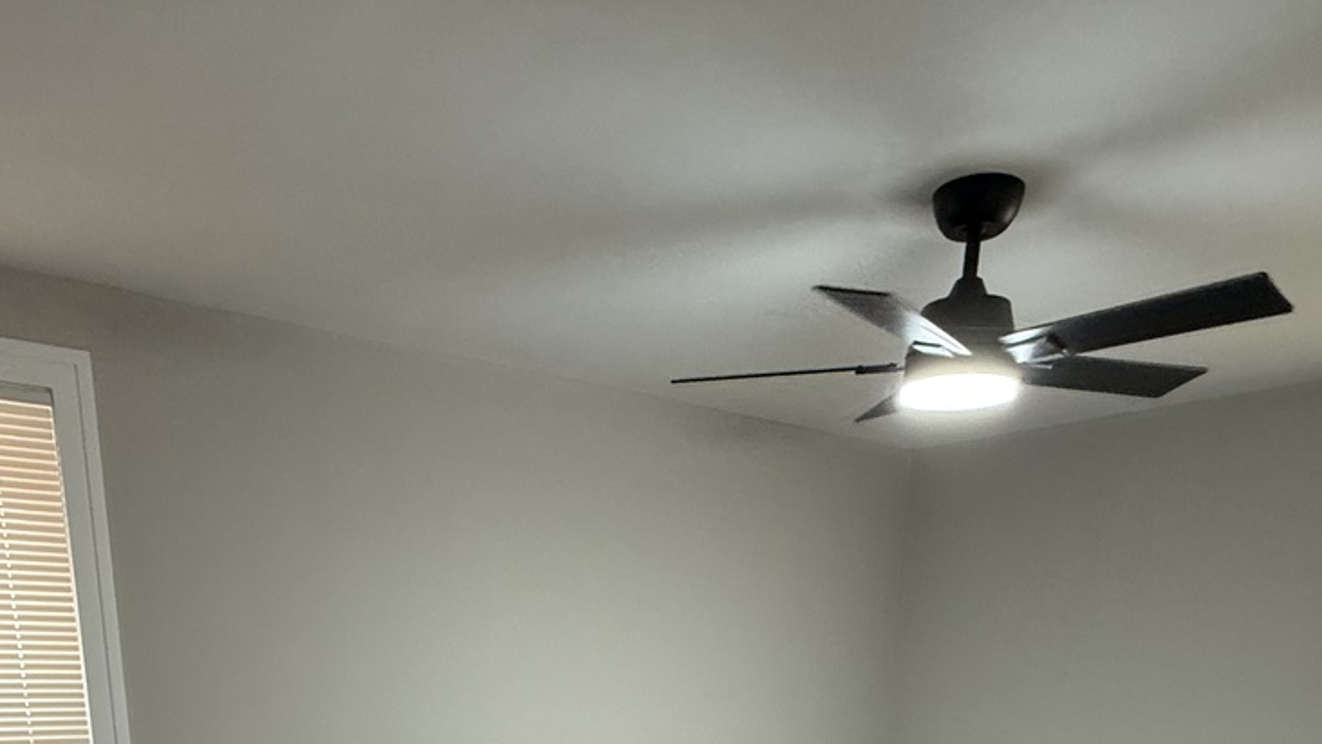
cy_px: 959
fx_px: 1052
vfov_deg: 30.8
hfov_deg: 64.2
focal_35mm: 30
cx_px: 601
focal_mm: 2.22
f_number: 2.2
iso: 250
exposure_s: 1/60
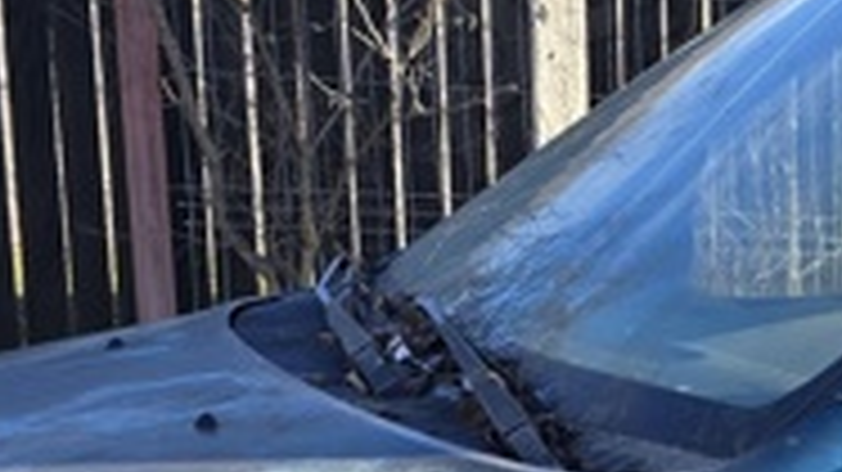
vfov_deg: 8.5
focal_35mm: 134
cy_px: 993
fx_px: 2990
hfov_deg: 14.5
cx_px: 1400
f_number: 1.7
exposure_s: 1/309
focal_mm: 6.3
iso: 12
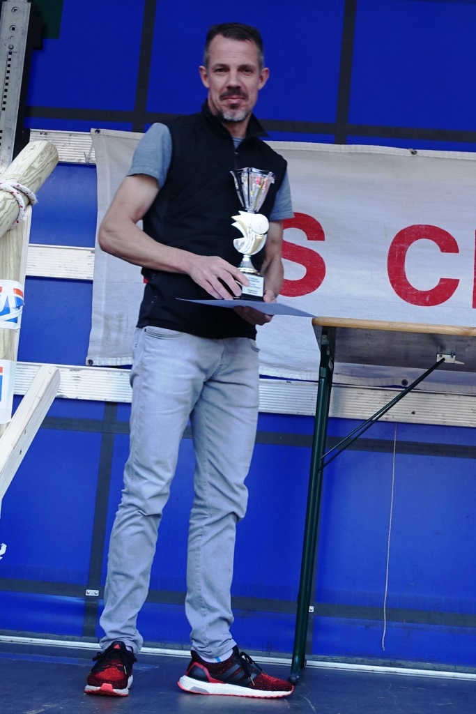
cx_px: 238
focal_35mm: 24
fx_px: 476
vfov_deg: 73.7
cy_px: 357
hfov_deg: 53.1
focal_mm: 8.85
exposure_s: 1/80
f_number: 4
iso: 125
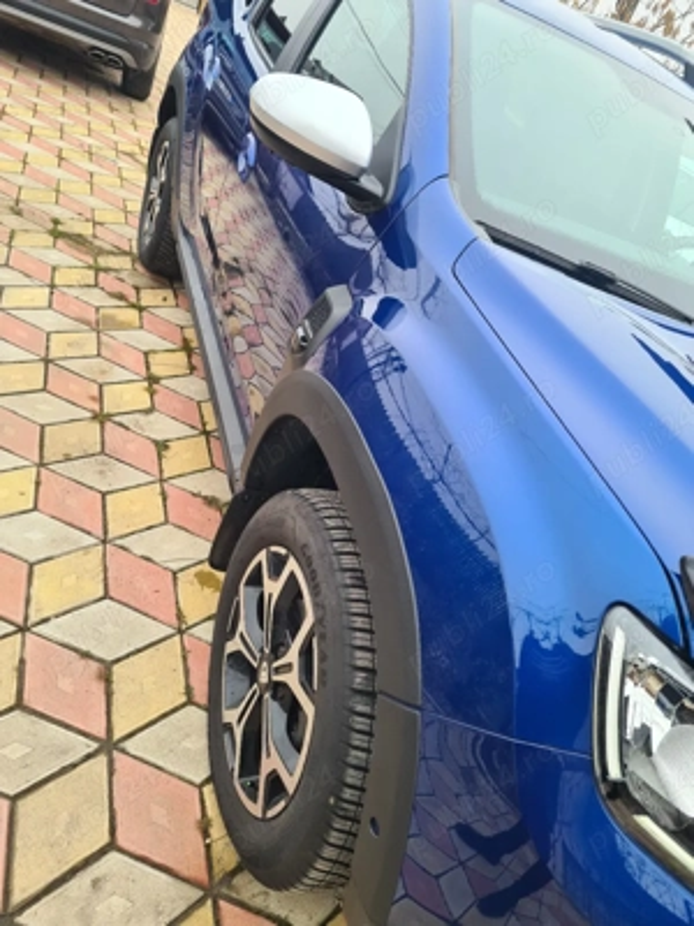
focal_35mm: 26
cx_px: 347
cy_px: 463
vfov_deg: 67.3
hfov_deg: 53.1
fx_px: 695
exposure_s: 1/303
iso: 50
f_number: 1.8
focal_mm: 5.4
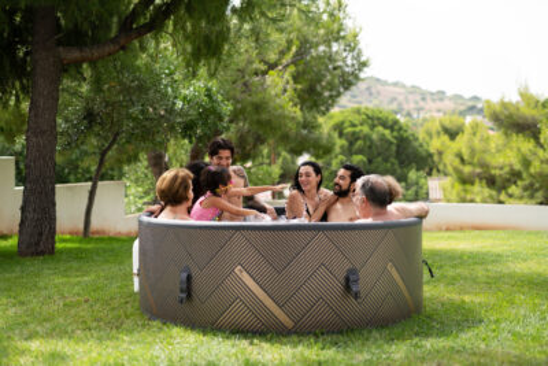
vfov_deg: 27.0
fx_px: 761
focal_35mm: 50
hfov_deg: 39.6
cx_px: 274
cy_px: 183
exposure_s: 1/1250
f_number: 1.8
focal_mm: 50
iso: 100
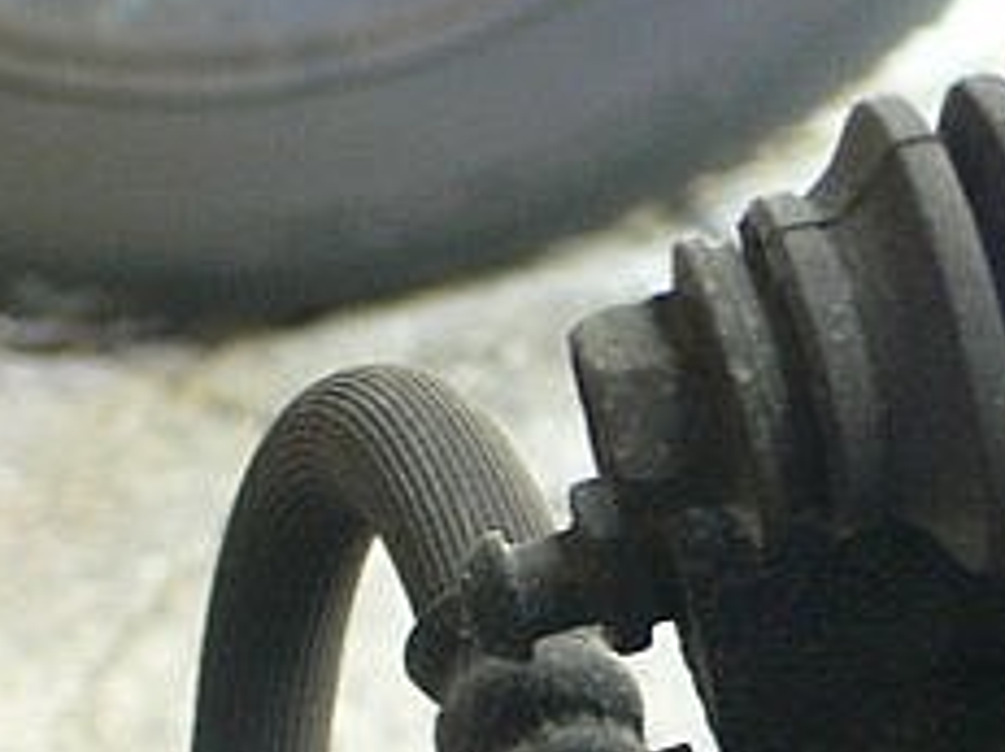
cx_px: 792
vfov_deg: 12.4
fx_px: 3424
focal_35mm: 118
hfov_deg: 16.6
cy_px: 700
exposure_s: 1/15
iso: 200
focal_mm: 6.3
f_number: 2.8
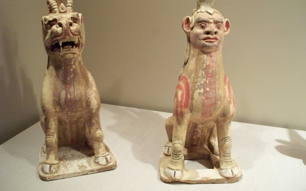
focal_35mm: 39
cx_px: 152
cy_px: 78
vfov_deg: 32.7
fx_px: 325
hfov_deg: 50.4
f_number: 2.8
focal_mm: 7.54
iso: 400
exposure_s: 1/13
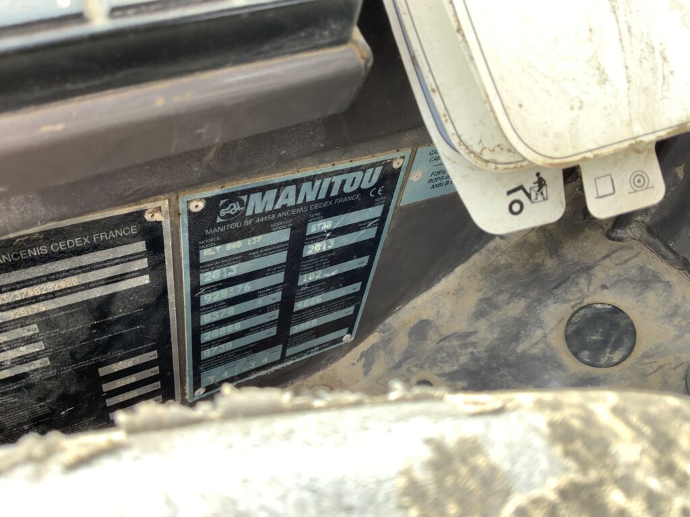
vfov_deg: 48.2
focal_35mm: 29
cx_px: 345
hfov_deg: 61.7
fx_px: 578
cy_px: 258
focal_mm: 3
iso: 64
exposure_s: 1/61
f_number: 1.8
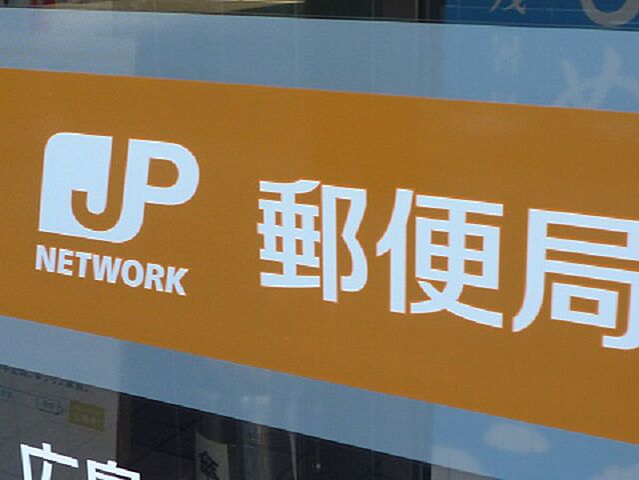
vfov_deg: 24.8
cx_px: 320
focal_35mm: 59
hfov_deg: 32.7
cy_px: 240
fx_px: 1089
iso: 80
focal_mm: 5.3
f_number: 3.4
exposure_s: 1/50
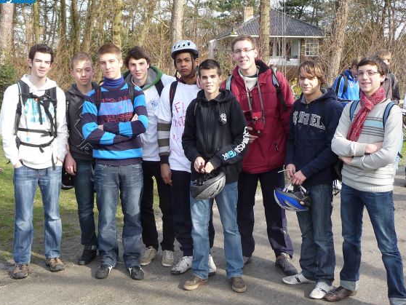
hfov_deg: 40.4
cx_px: 196
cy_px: 162
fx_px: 551
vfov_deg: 30.9
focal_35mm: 47
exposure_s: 1/200
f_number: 3.4
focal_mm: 5
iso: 100
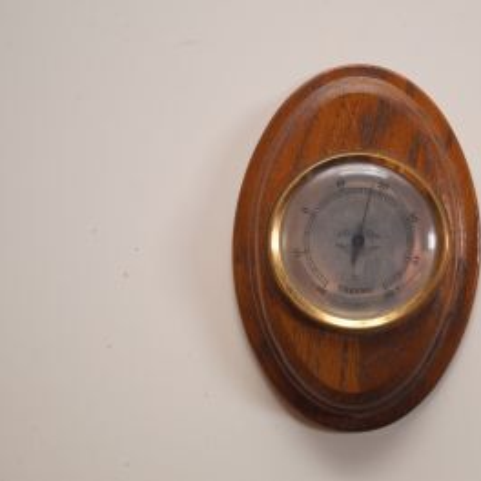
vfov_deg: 25.5
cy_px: 240
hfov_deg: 25.2
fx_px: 1063
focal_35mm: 68
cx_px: 363
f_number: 5
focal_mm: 35
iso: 250
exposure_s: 1/60
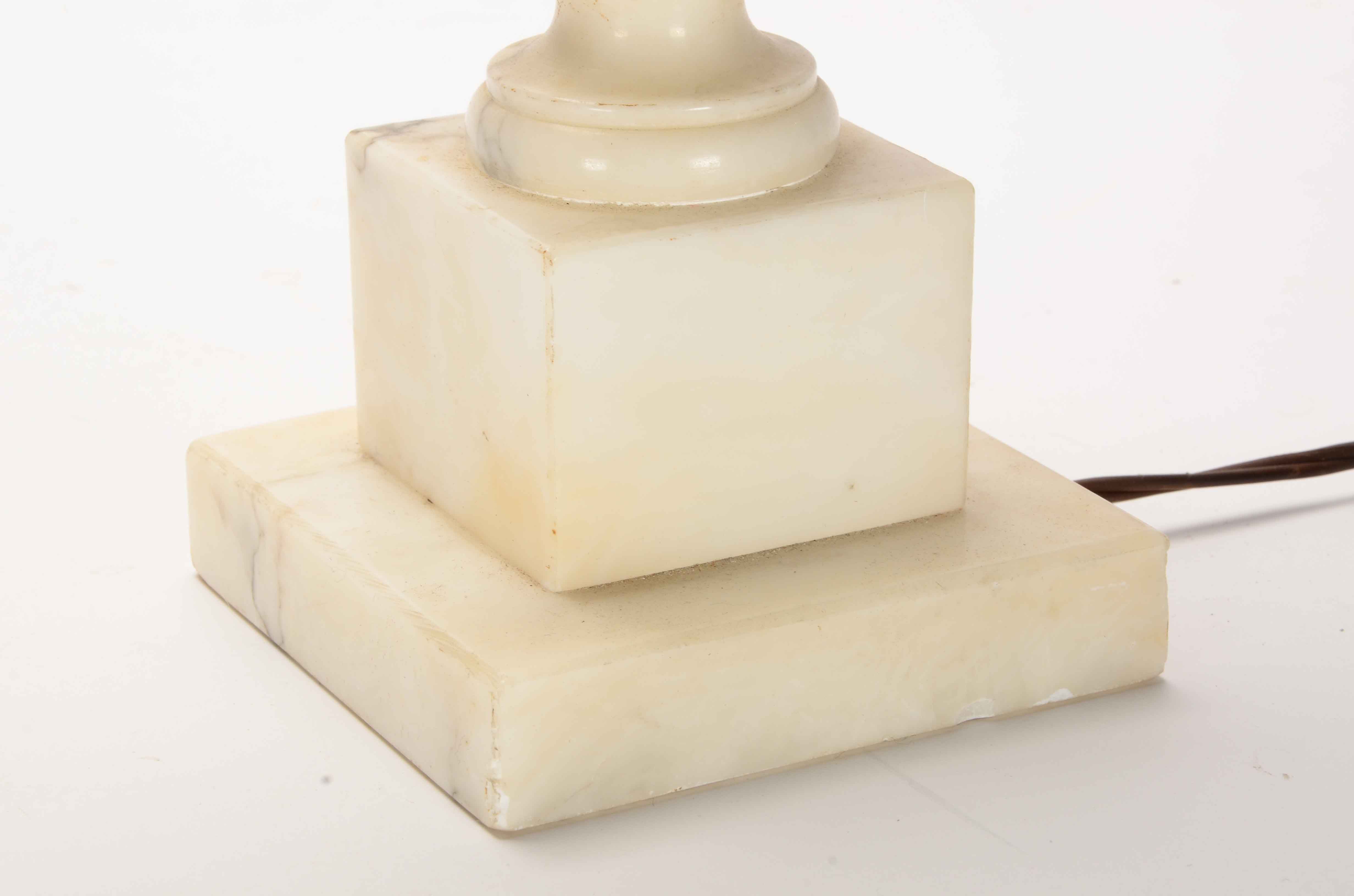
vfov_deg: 10.7
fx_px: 4785
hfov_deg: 16.1
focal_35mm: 128
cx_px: 677
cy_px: 448
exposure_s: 1/160
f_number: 16
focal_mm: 85
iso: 200
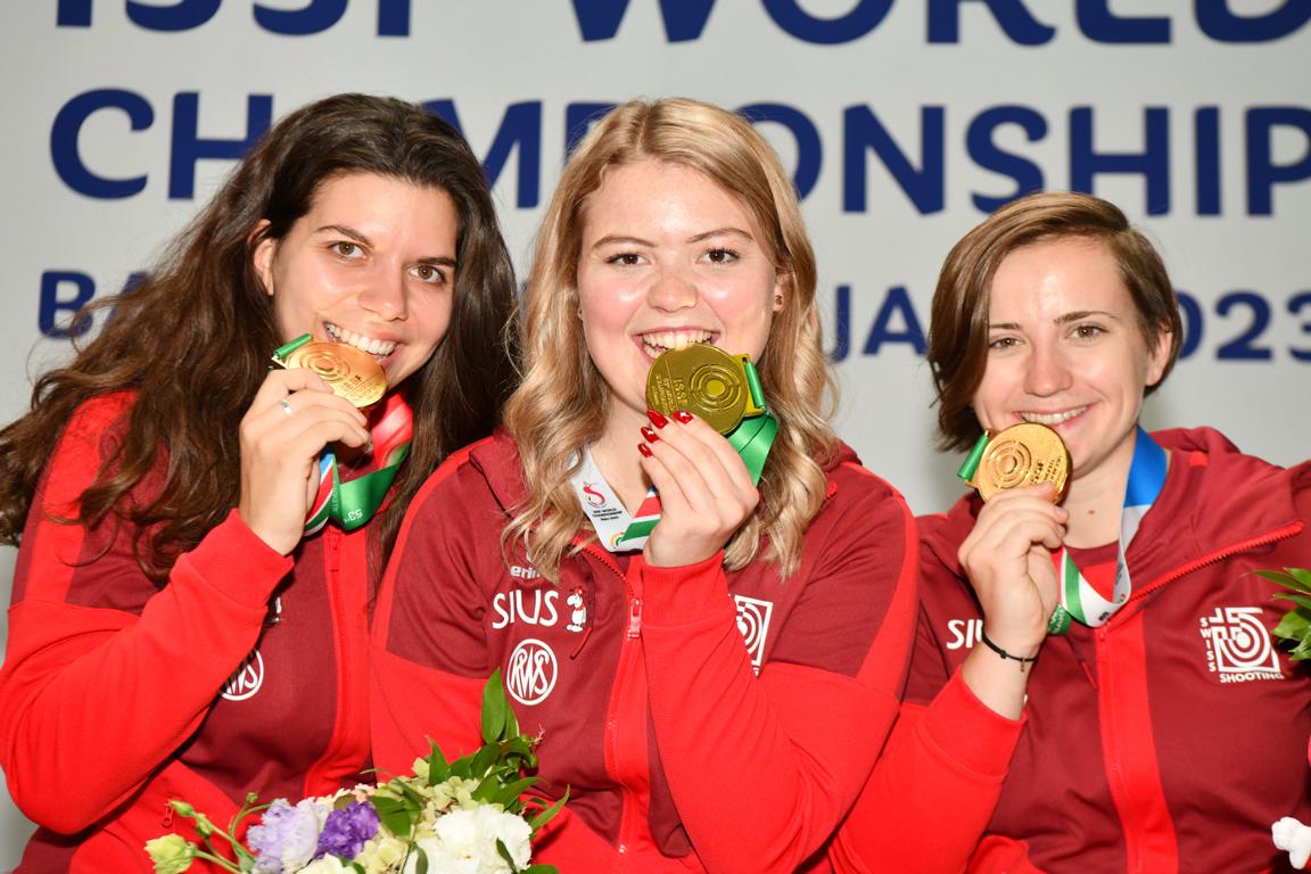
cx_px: 656
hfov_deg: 31.0
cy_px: 437
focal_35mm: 65
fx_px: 2367
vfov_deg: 20.9
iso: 320
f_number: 5.6
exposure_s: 1/160
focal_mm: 65
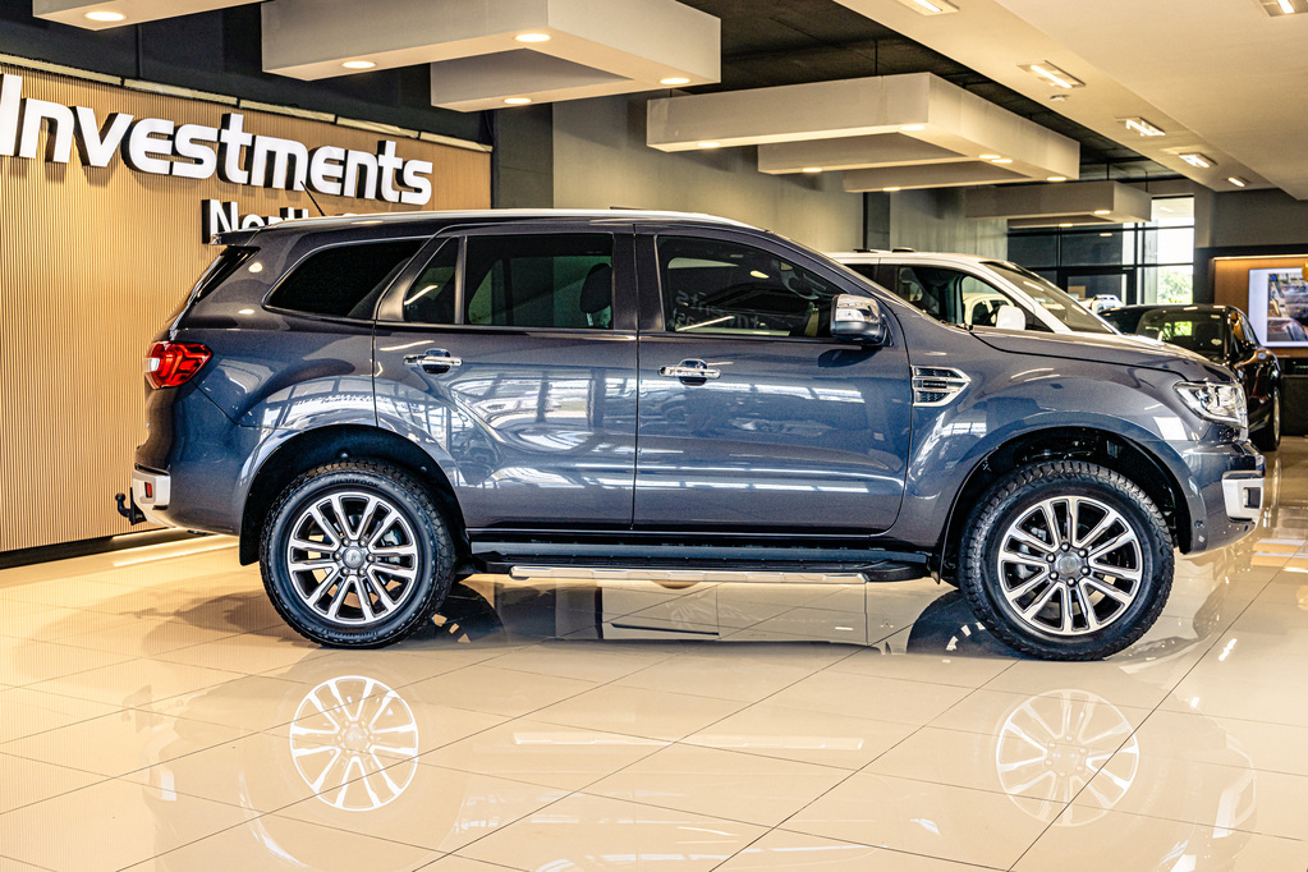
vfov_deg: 34.2
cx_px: 654
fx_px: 1417
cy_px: 436
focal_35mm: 39
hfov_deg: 49.6
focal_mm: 39
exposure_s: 1/125
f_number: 5
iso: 400
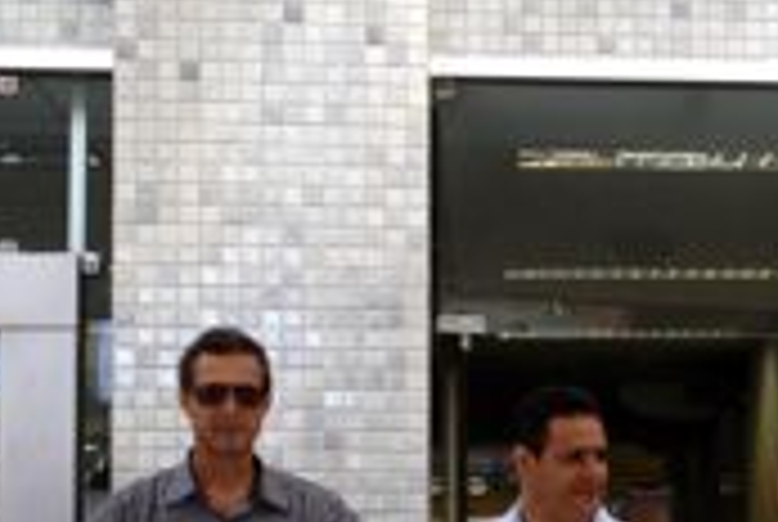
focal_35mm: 105
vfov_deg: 12.9
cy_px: 511
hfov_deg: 19.2
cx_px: 657
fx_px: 2273
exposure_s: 1/135
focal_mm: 4.28
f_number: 2.4
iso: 50
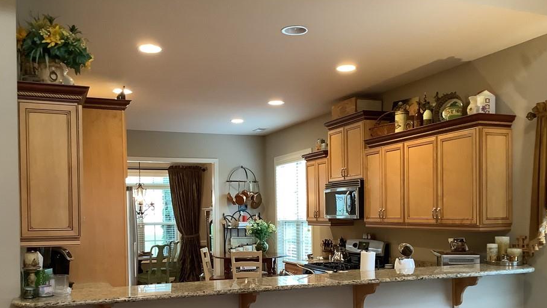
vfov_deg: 30.7
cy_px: 226
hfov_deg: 52.8
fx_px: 551
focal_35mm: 38
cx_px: 275
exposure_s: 1/33
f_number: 2.4
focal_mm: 3.3
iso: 250
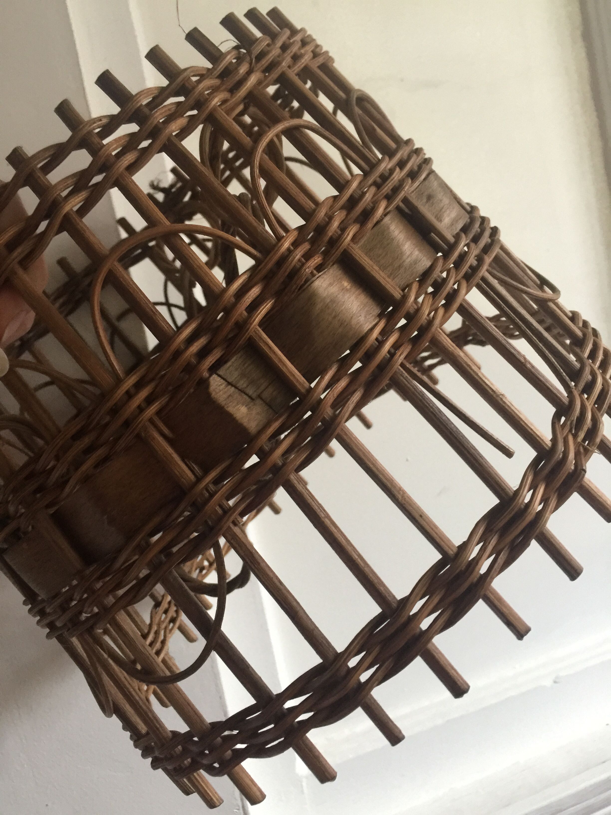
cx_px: 306
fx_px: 682
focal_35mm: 29
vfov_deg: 61.7
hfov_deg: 48.2
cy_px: 408
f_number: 2.2
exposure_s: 1/8
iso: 125
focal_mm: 4.15
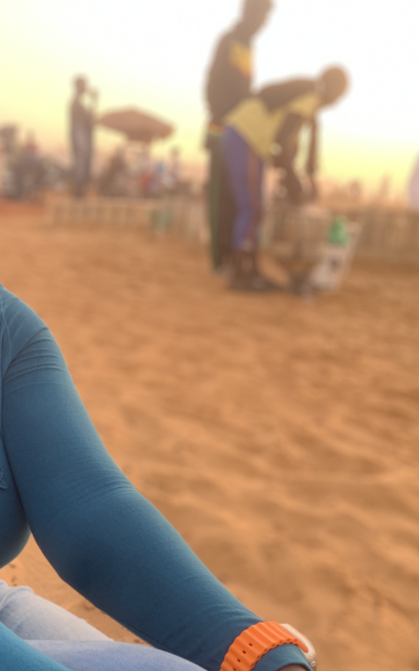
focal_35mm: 45
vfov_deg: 43.7
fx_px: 822
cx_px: 85
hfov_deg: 28.0
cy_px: 447
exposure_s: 1/96
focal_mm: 4.25
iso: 100
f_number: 1.8
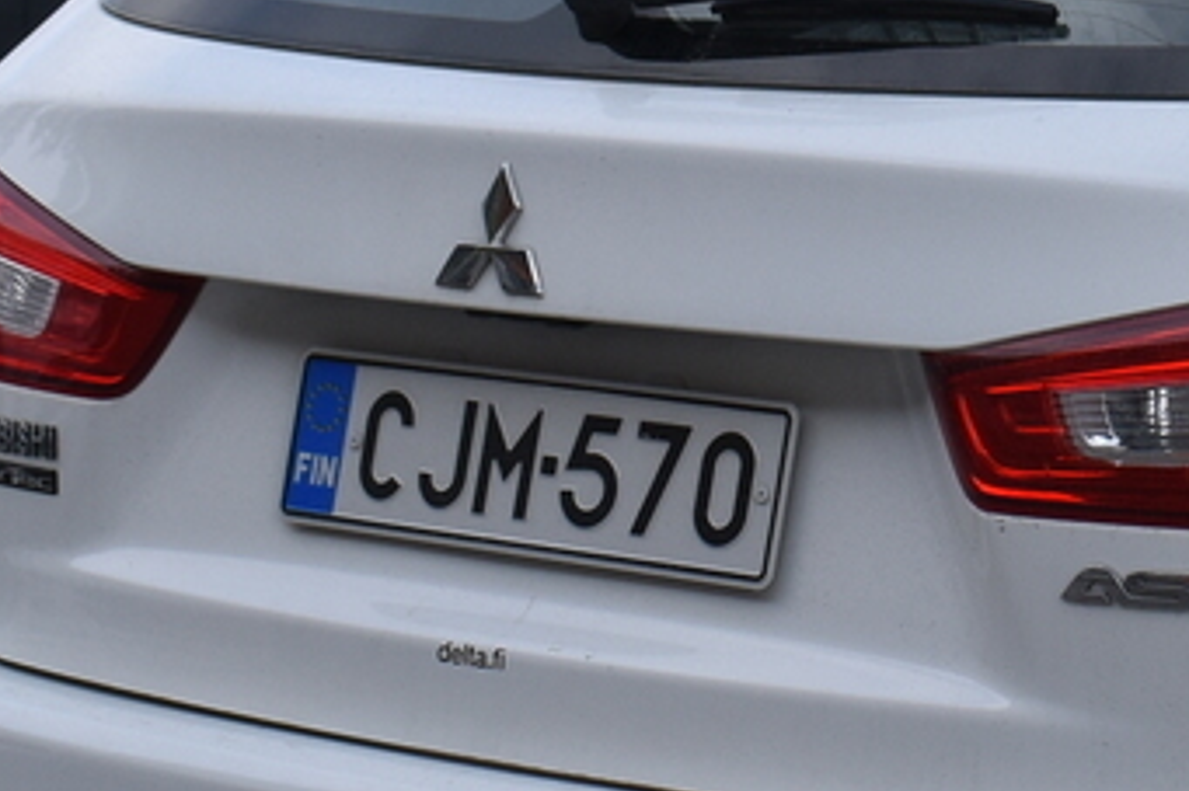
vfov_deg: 8.7
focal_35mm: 157
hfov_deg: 12.6
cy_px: 251
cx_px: 1639
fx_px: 5183
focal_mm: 22
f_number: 8
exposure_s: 1/500
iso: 200
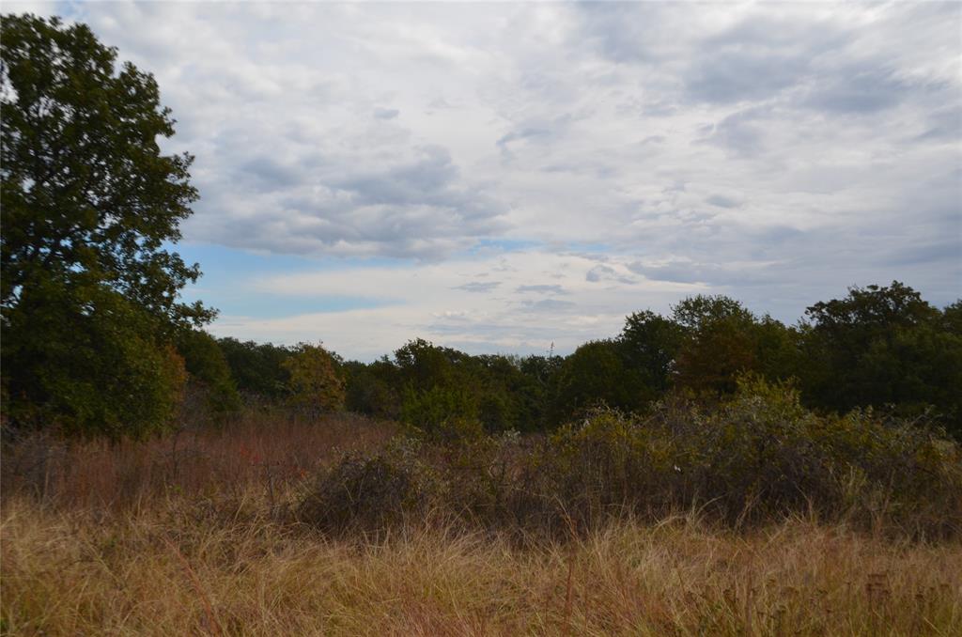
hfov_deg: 53.2
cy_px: 318
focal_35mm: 36
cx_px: 481
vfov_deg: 36.7
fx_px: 960
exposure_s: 1/250
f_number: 7.1
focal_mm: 24
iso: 100
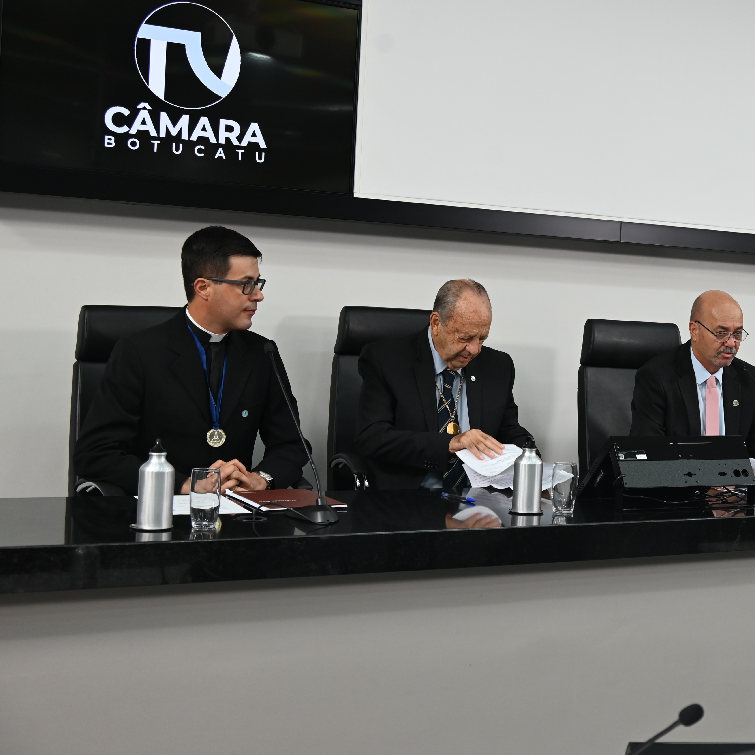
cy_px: 342
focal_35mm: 57
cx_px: 635
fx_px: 1407
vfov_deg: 30.0
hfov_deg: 29.2
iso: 900
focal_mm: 39
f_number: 5
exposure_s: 1/125
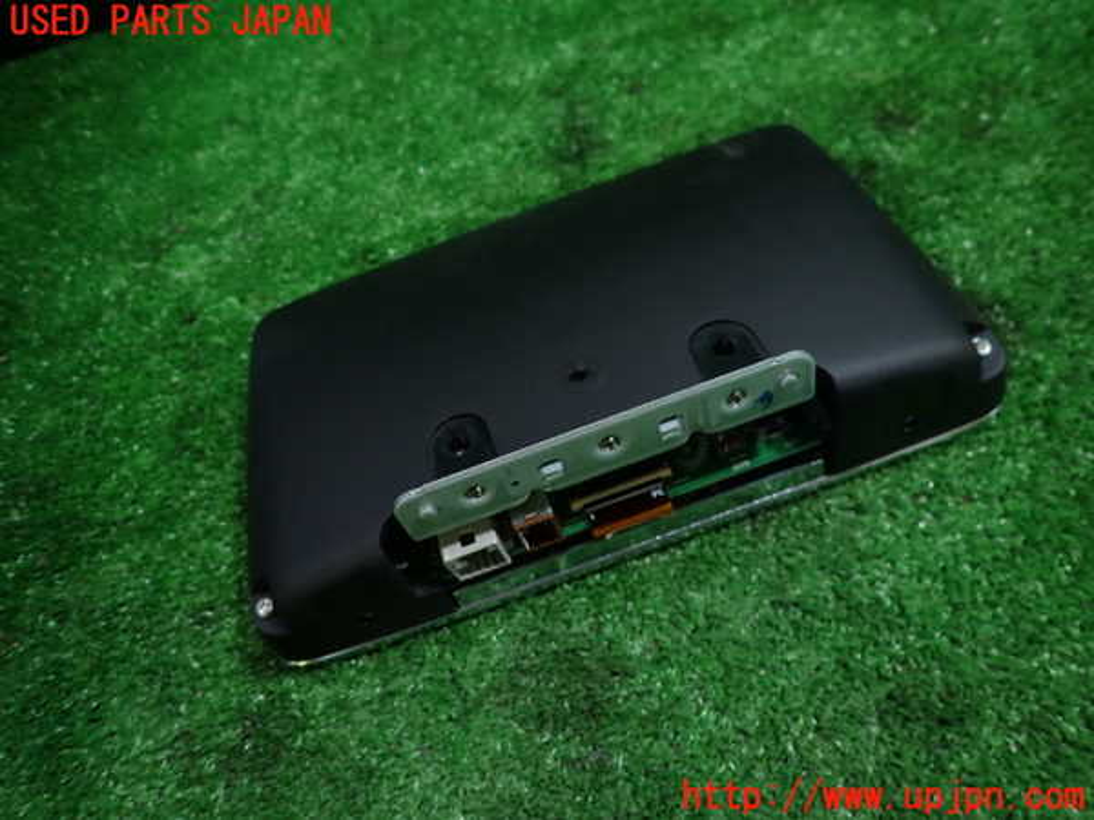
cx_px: 547
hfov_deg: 69.4
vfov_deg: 54.9
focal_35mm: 25
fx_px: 790
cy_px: 410
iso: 200
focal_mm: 4.5
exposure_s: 1/40
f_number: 2
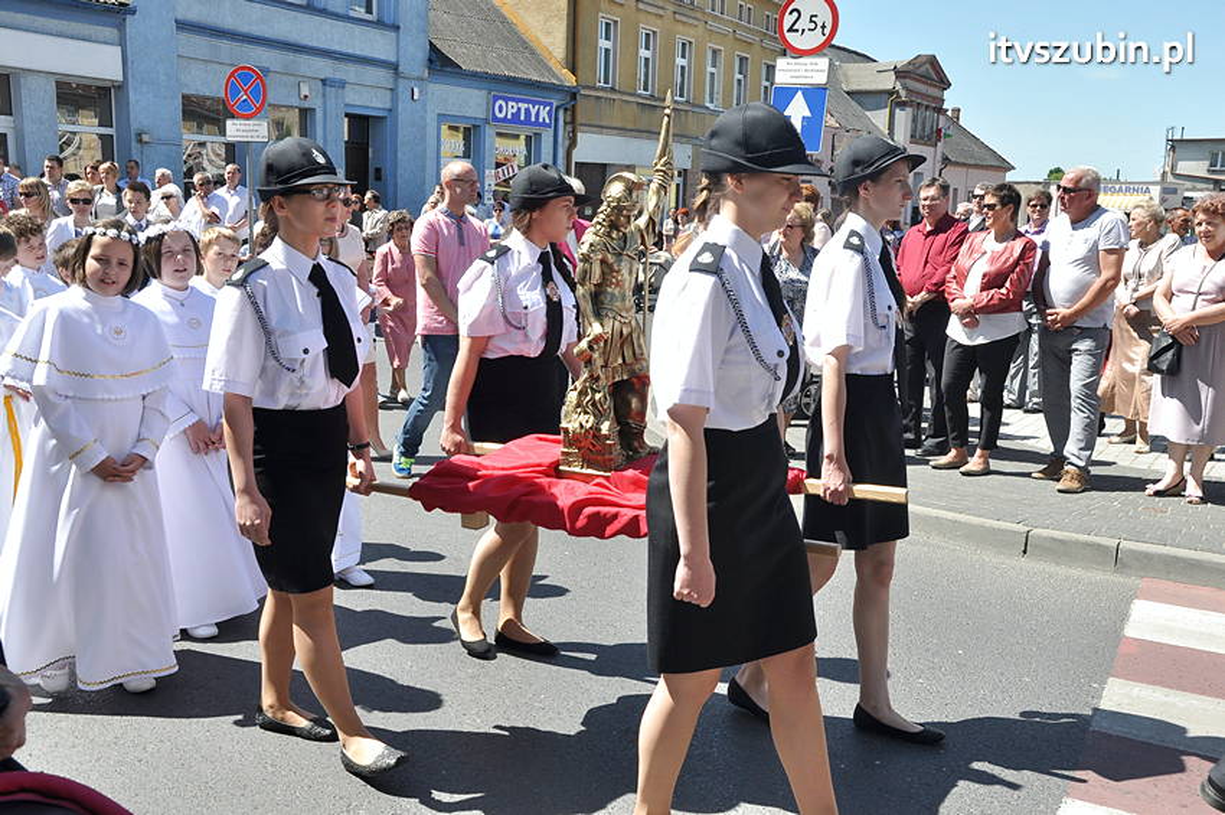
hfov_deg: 53.2
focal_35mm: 36
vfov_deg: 36.8
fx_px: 1224
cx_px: 612
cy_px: 408
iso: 400
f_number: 10
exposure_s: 1/400
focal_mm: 24
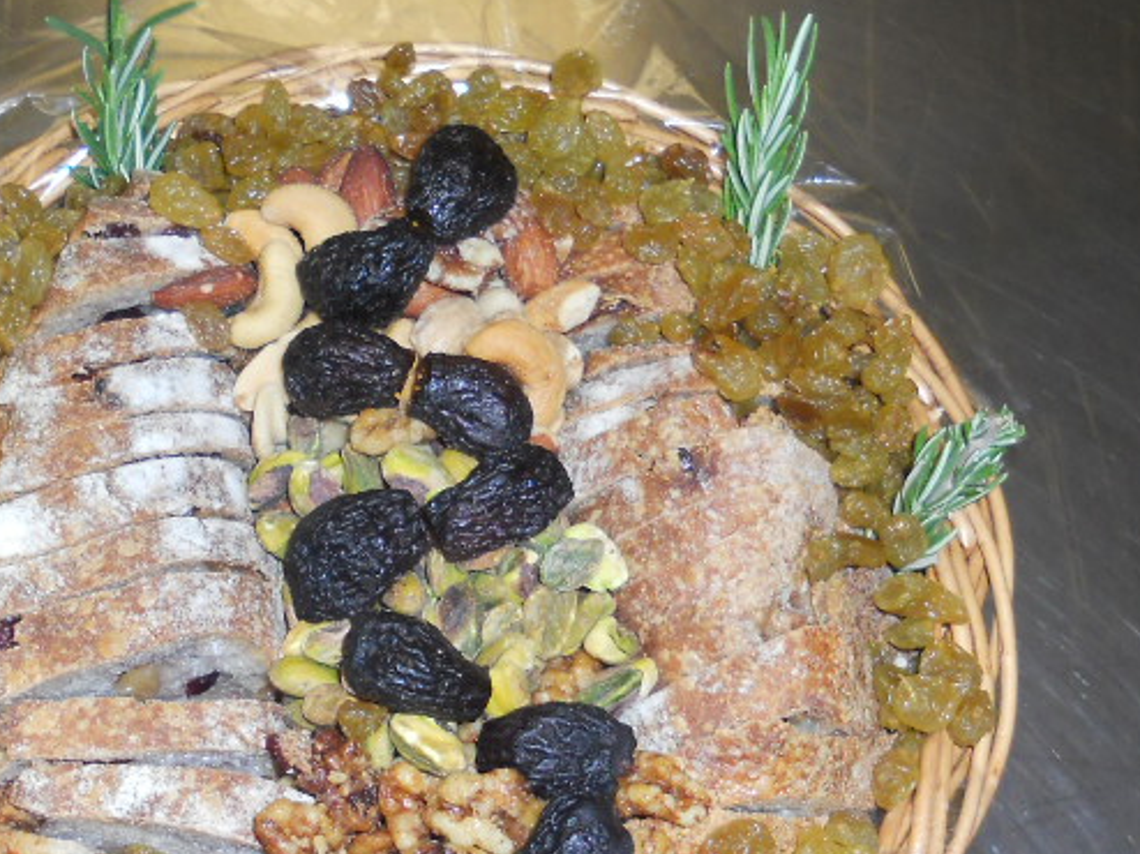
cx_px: 399
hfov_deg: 34.1
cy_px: 614
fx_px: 1843
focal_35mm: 56
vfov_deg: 25.8
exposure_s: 1/30
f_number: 8
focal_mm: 4.9
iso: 200
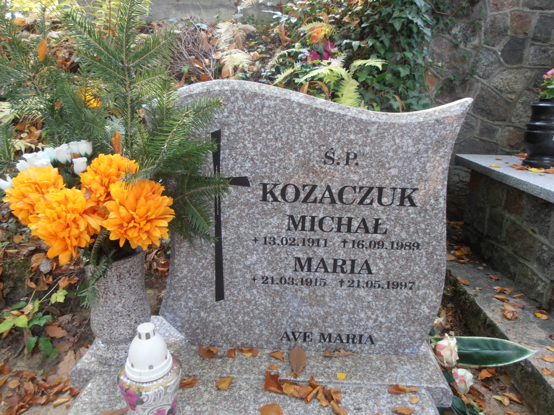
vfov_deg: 56.8
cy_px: 208
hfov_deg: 71.6
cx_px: 277
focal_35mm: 24
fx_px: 384
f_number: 3
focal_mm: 4.2
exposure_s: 1/20
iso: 125
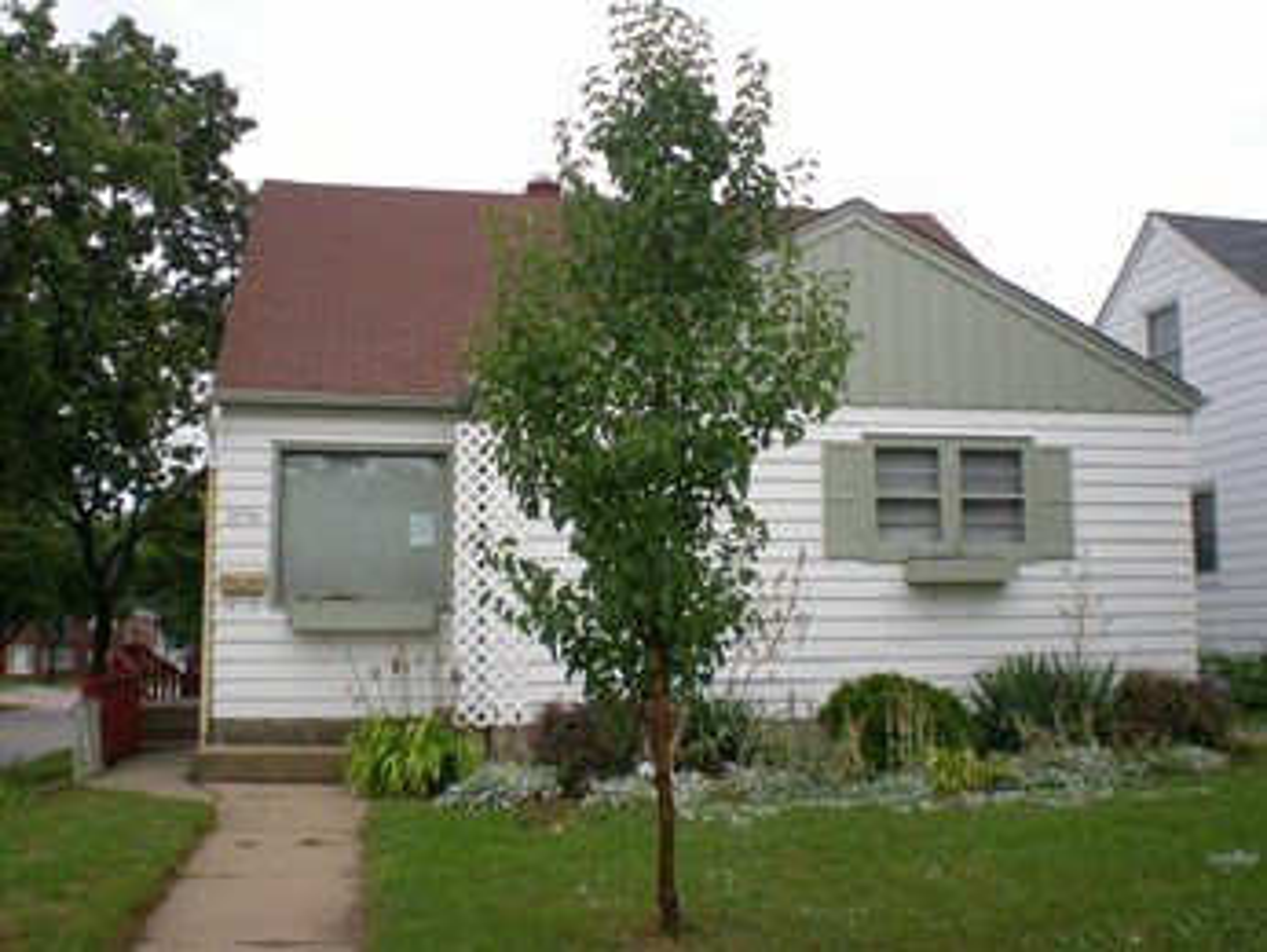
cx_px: 634
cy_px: 476
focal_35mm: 38
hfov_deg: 48.9
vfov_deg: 37.8
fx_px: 1392
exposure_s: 1/204
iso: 77
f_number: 4.6
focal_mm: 6.3
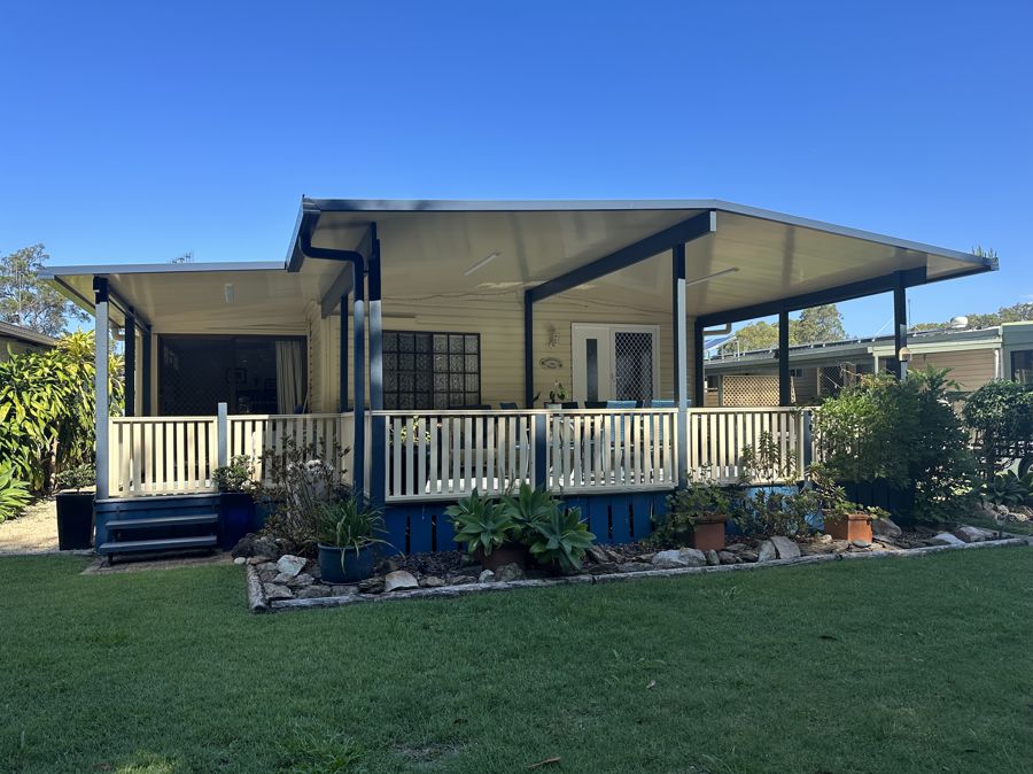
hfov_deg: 71.6
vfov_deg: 56.8
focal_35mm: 24
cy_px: 387
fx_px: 716
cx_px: 516
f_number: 1.78
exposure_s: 1/2110
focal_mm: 6.86
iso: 80
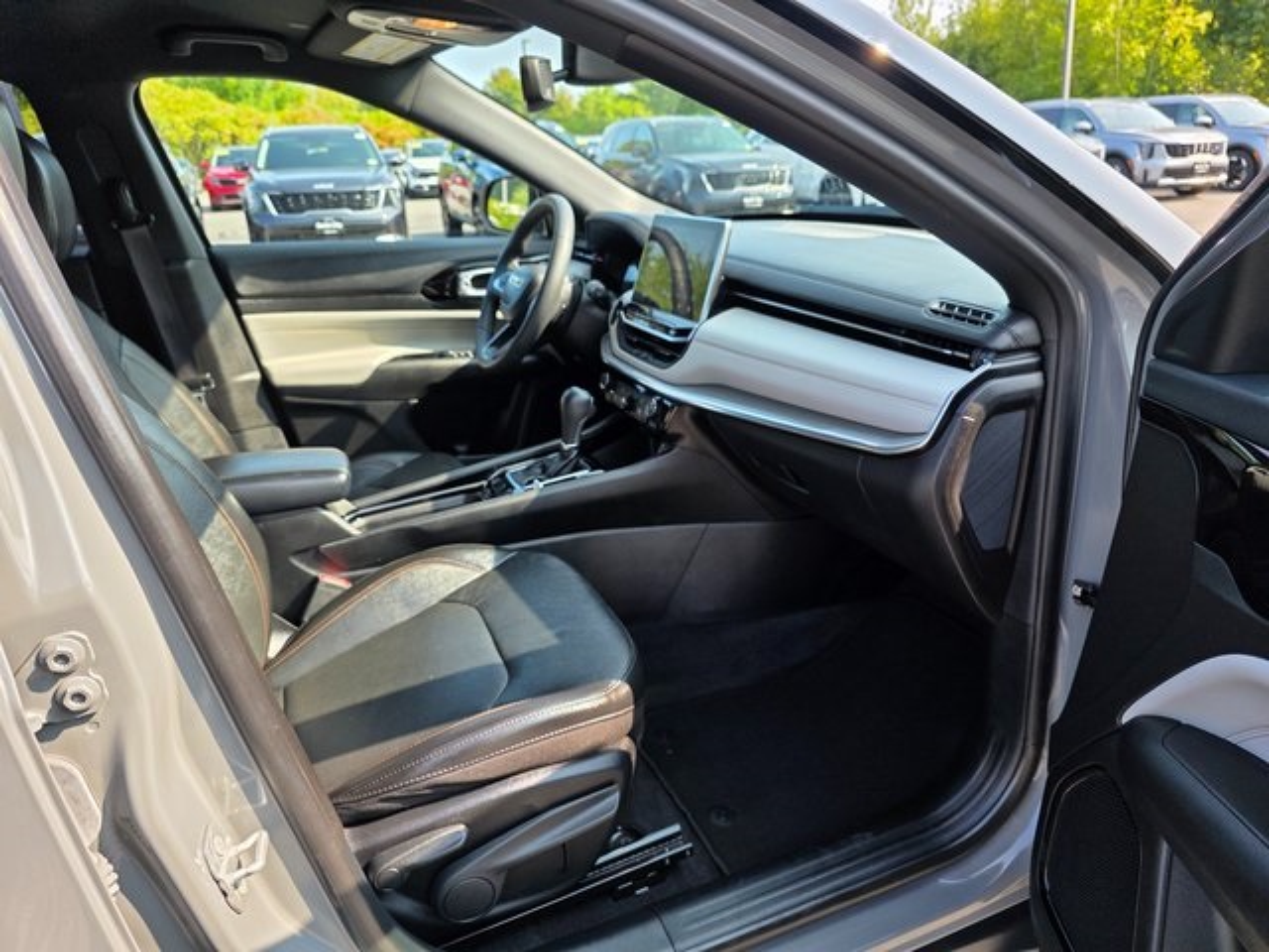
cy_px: 476
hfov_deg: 73.9
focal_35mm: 23
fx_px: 843
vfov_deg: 58.9
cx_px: 634
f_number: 1.7
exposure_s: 1/359
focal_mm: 6.3
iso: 40
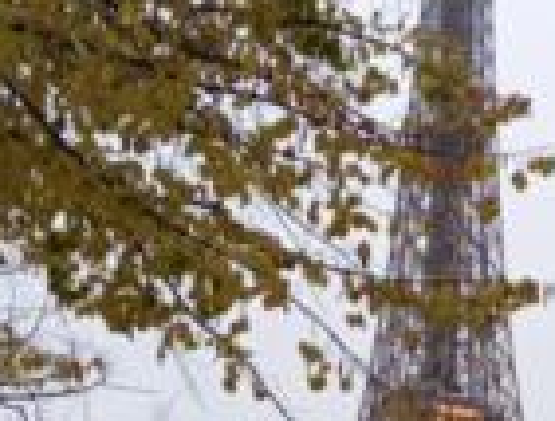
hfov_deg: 19.5
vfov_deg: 14.5
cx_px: 461
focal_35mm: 99
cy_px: 533
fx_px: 1594
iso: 761
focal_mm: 4.27
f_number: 1.8
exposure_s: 1/33.3
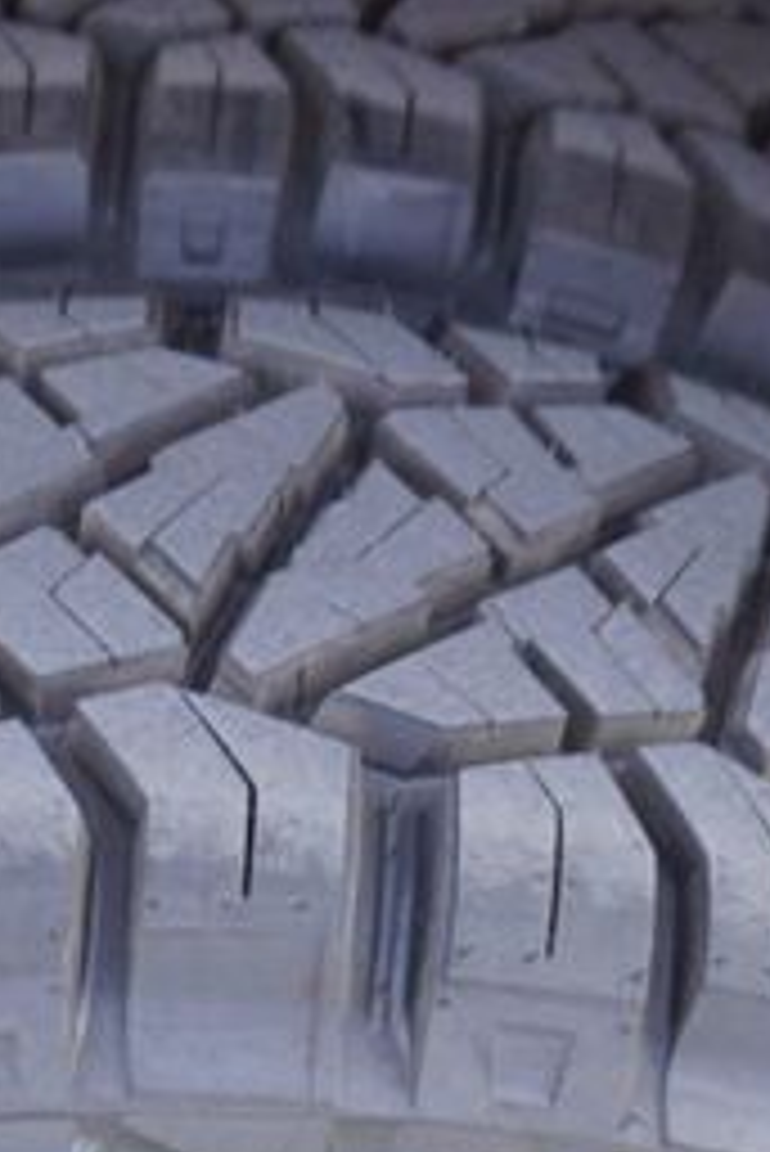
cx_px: -108
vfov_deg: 20.3
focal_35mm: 96
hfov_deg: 13.9
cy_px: 1242
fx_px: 3076
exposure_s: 1/60
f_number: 4
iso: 125
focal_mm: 16
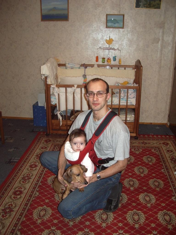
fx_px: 237
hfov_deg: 40.7
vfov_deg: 52.6
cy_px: 118
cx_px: 88
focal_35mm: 35
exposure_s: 1/40
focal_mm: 5.8
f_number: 2.6
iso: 100
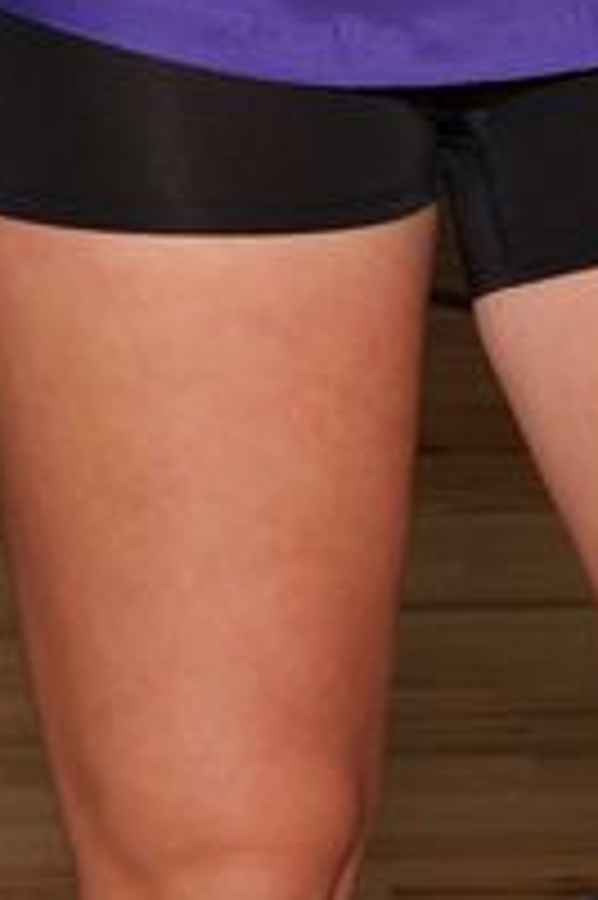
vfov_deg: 6.6
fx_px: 7662
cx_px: 389
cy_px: -742
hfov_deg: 4.5
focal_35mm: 307
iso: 800
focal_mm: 60
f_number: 10
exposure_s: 1/125
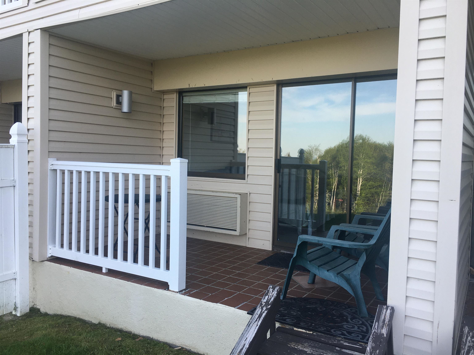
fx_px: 397
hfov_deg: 61.7
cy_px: 178
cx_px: 237
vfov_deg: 48.2
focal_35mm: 29
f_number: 2.2
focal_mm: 4.15
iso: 25
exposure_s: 1/162
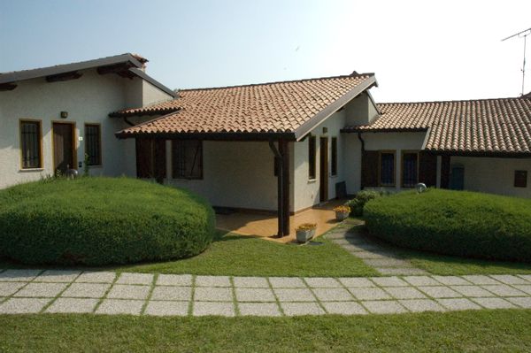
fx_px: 398
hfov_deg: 67.4
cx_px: 266
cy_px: 176
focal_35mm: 27
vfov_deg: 47.9
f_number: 22
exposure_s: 1/500
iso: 1600
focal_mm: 18
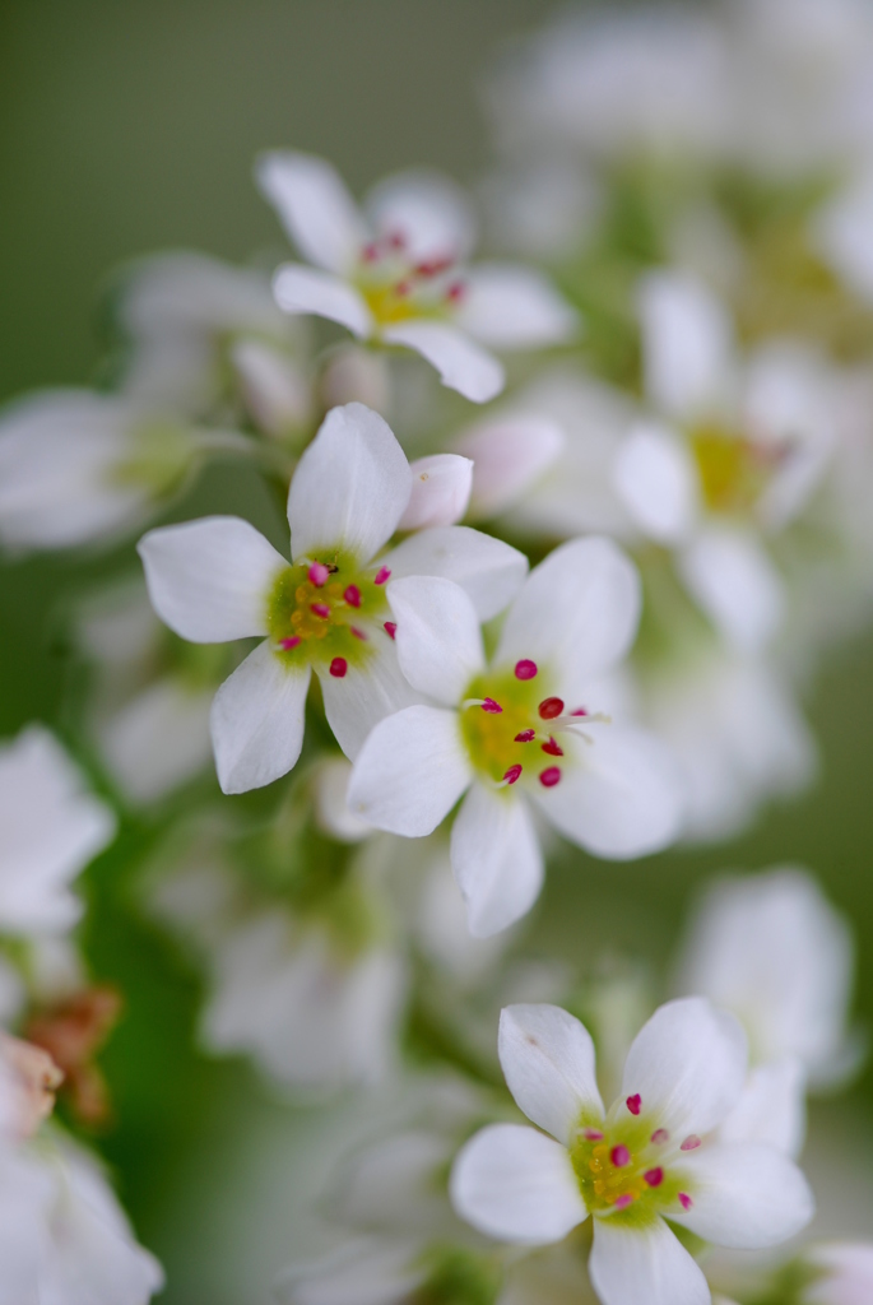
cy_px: 652
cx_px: 436
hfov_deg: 15.2
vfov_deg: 22.6
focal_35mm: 90
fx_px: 3266
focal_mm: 60
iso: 100
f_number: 8
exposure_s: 1/160
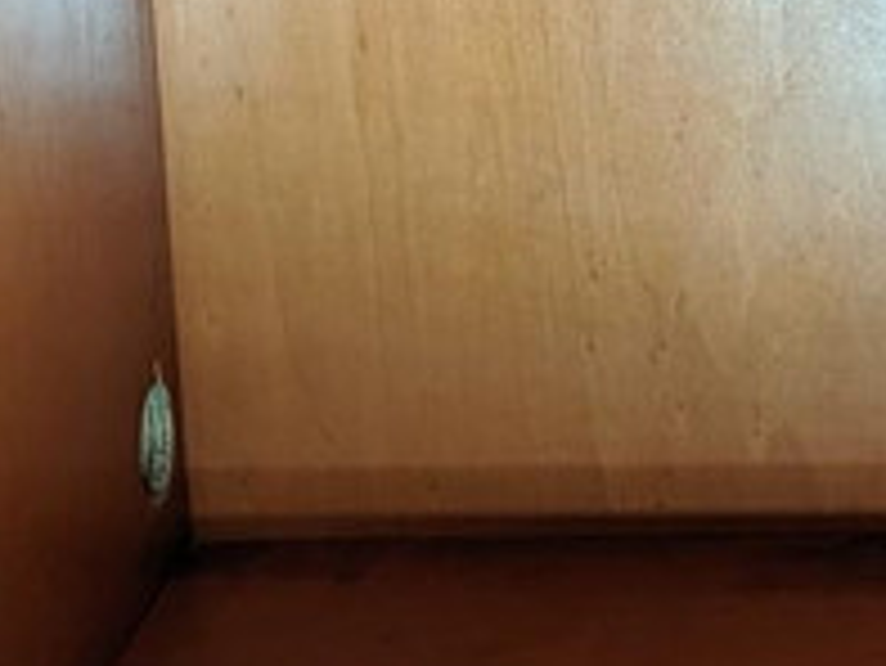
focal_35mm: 146
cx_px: 1136
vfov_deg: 10.1
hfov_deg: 13.1
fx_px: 3739
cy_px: 45
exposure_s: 1/30
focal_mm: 4.44
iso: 65
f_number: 1.8
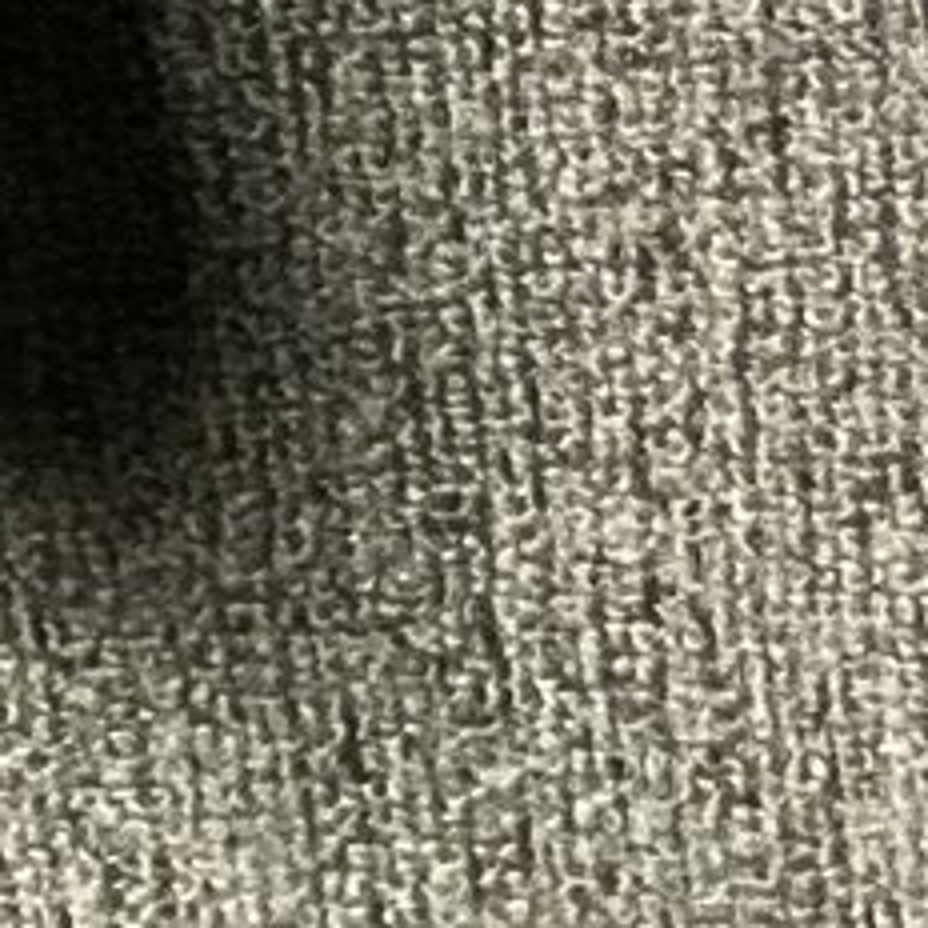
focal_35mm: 179
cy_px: -802
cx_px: 2030
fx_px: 5429
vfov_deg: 9.3
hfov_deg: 9.0
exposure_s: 1/50
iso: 250
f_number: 2.4
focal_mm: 3.3
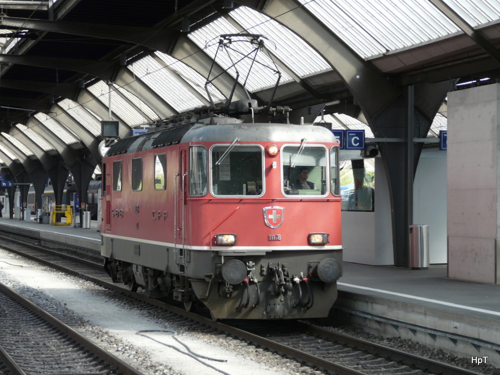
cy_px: 188
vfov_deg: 13.0
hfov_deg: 17.3
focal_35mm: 114
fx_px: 1647
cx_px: 250
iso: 100
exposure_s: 1/80
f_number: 3.6
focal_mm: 18.8
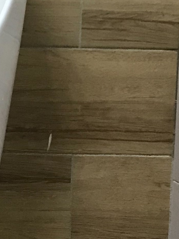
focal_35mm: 122
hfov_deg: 11.5
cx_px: -114
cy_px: 80
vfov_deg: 16.1
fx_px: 841
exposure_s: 1/15
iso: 50
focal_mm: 3.99
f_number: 1.8
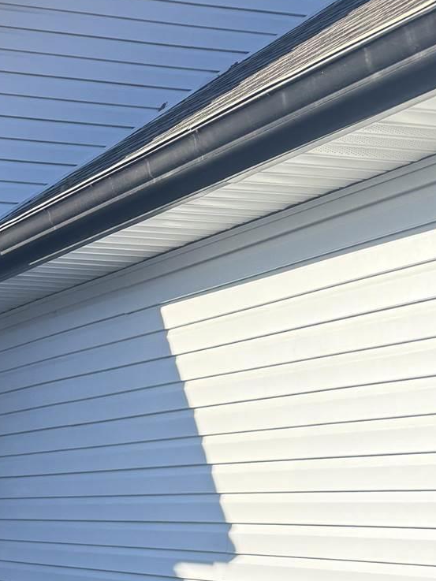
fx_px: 1259
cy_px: 784
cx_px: -184
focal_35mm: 75
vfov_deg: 22.8
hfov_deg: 17.9
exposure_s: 1/1812
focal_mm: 6.76
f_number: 1.78
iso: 100
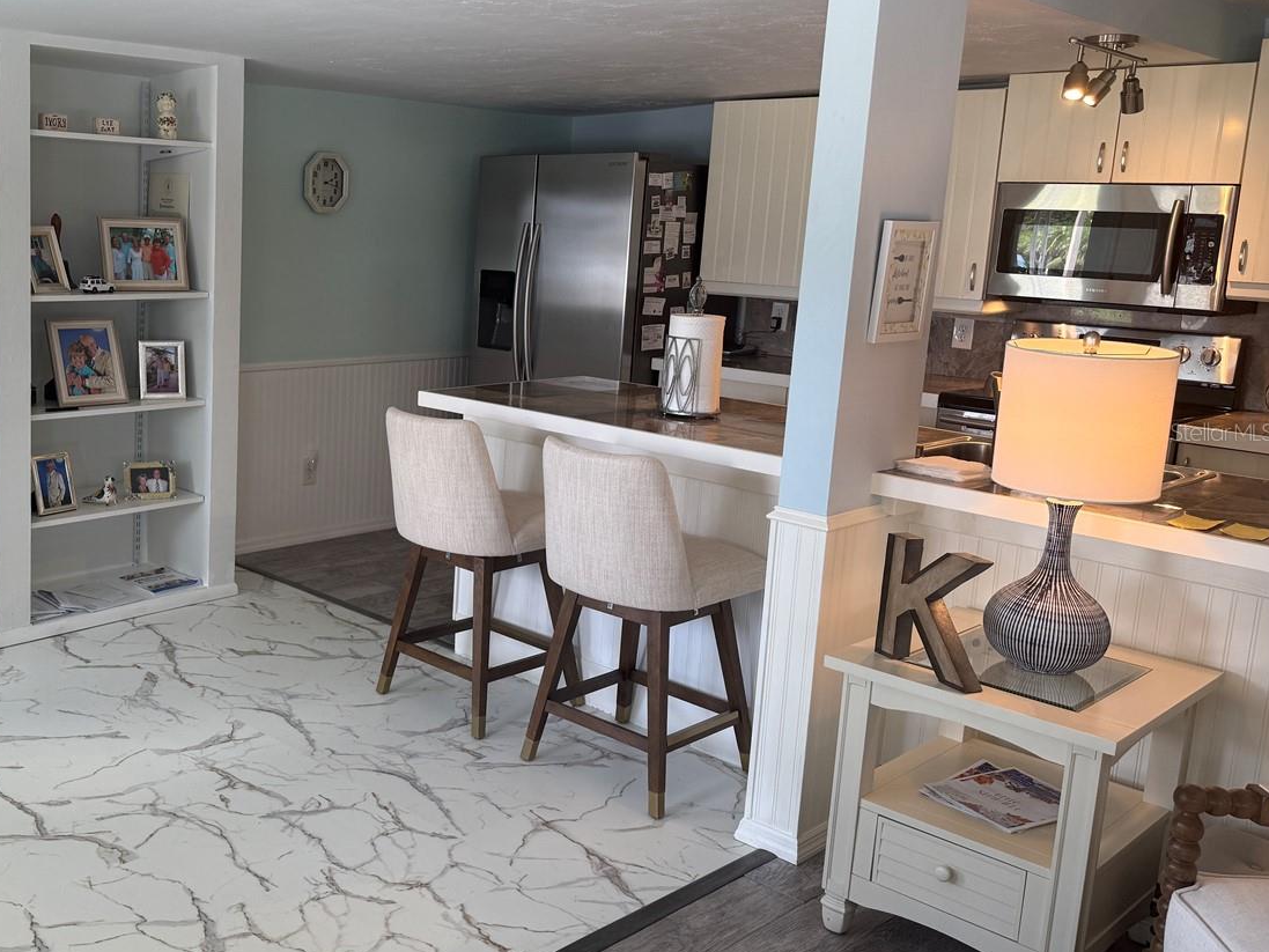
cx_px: 354
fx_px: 1283
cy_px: 431
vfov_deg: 40.7
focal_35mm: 35
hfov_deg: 50.9
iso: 80
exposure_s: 1/120
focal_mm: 6.76
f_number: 1.78
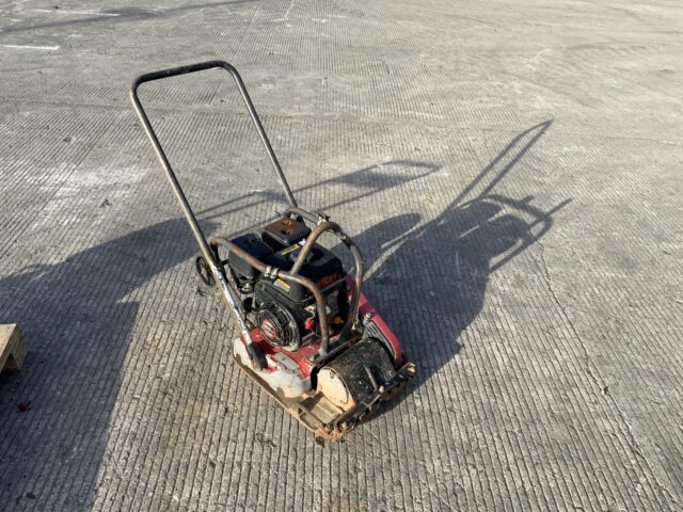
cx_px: 342
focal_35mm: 29
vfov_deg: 48.2
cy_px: 256
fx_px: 572
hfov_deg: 61.7
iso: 16
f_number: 1.8
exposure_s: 1/829
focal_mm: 3
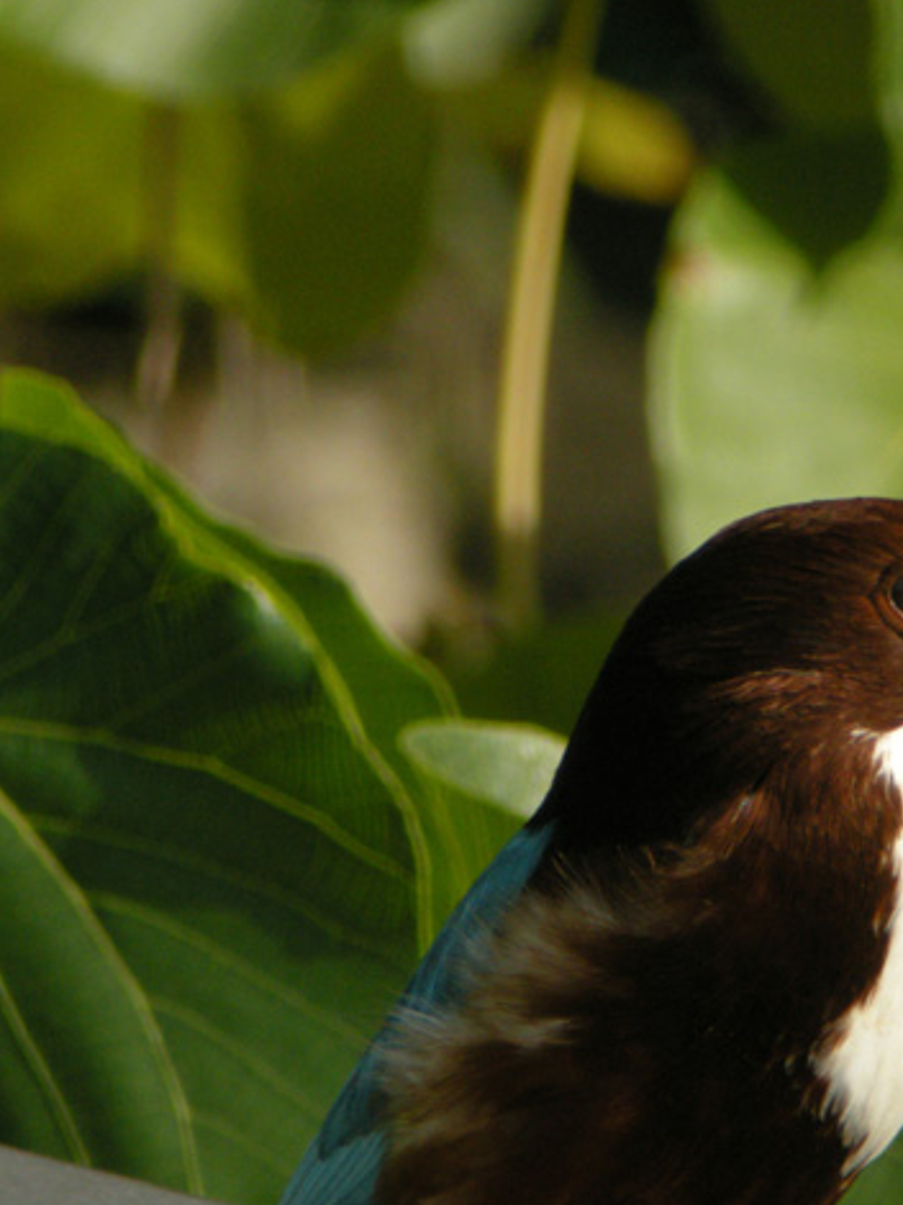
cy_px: 785
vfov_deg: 11.5
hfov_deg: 8.6
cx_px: 723
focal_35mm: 172
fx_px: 5988
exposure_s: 1/310
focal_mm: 21.5
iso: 200
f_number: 6.5
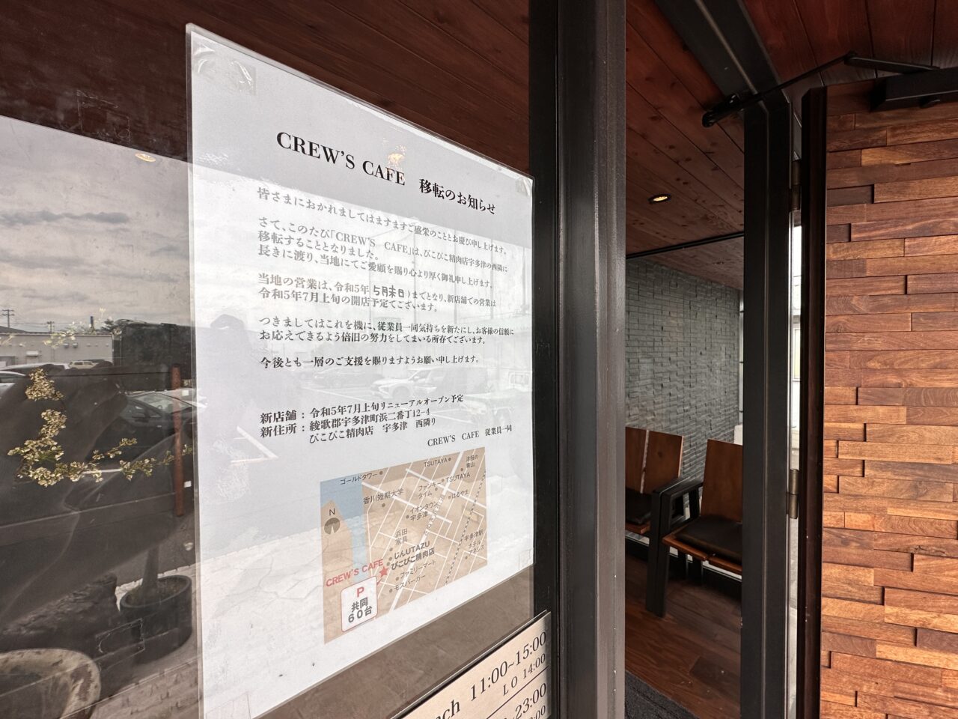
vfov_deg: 85.7
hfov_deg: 102.1
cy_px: 360
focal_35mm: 14
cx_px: 479
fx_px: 387
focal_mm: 2.22
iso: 40
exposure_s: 1/285
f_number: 2.2
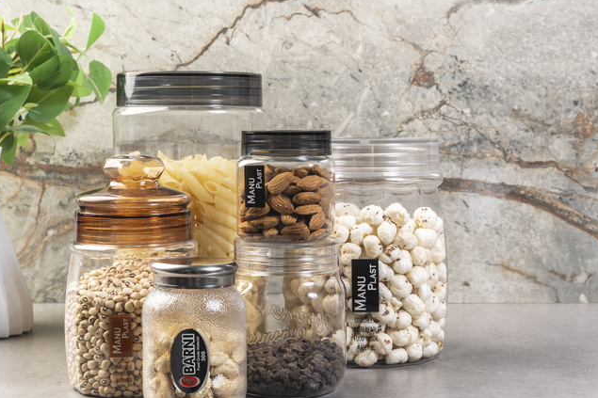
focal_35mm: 63
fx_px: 1046
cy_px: 186
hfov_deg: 31.9
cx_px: 306
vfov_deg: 21.6
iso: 200
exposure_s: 1/100
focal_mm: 50
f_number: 13
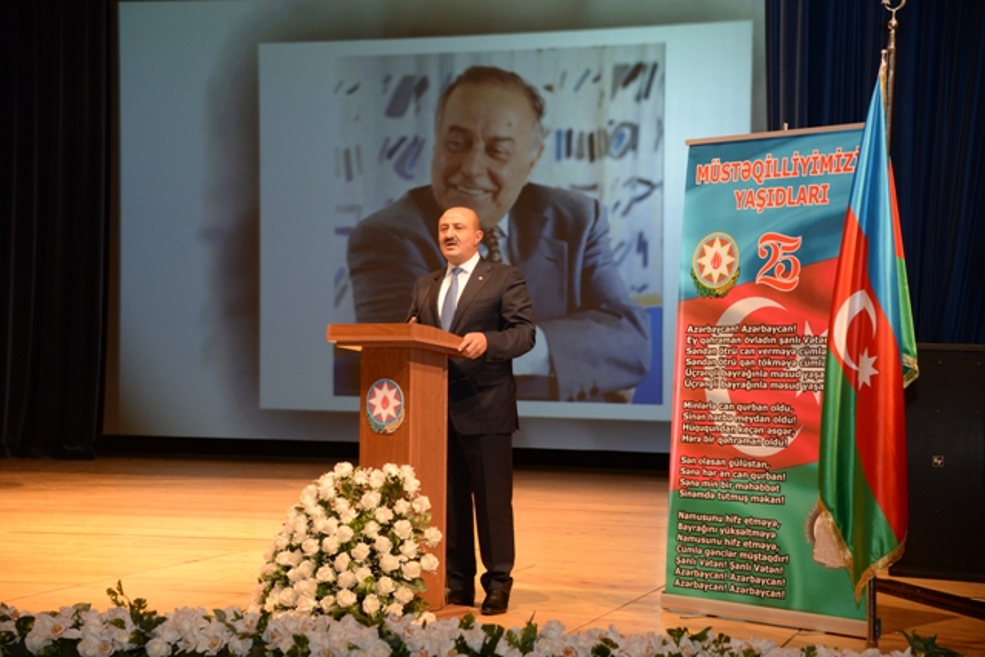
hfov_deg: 27.0
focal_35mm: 75
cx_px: 492
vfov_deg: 18.2
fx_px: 2052
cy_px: 328
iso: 2200
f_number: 5
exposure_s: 1/100
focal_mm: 75
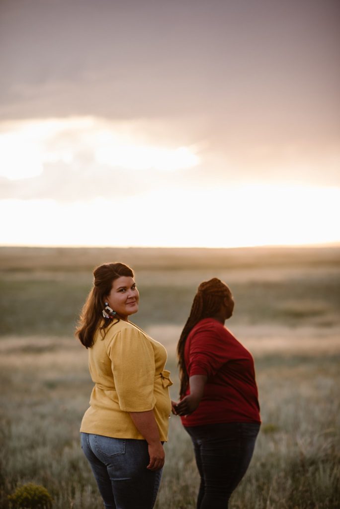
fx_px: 1202
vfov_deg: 23.9
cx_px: 170
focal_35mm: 85
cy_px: 254
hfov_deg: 16.1
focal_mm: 85
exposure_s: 1/400
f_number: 2
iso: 320
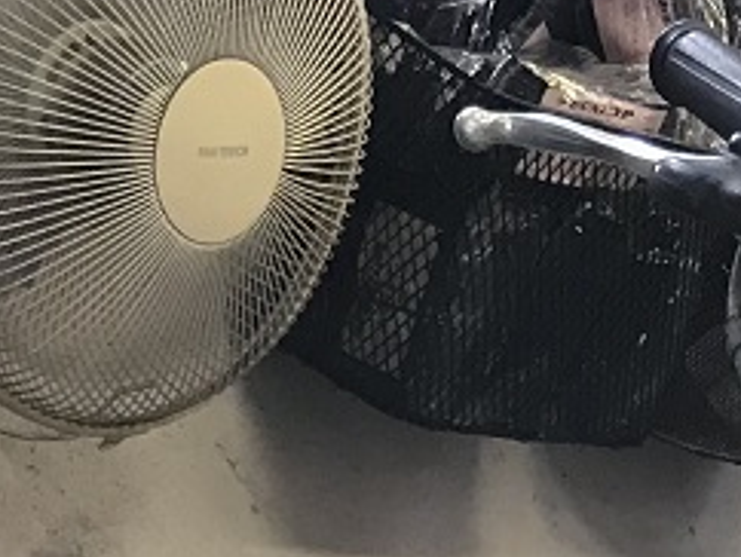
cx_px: 1038
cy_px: 1194
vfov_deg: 9.7
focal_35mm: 140
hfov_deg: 13.4
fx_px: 3000
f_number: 1.8
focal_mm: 3.99
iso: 40
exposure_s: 1/33
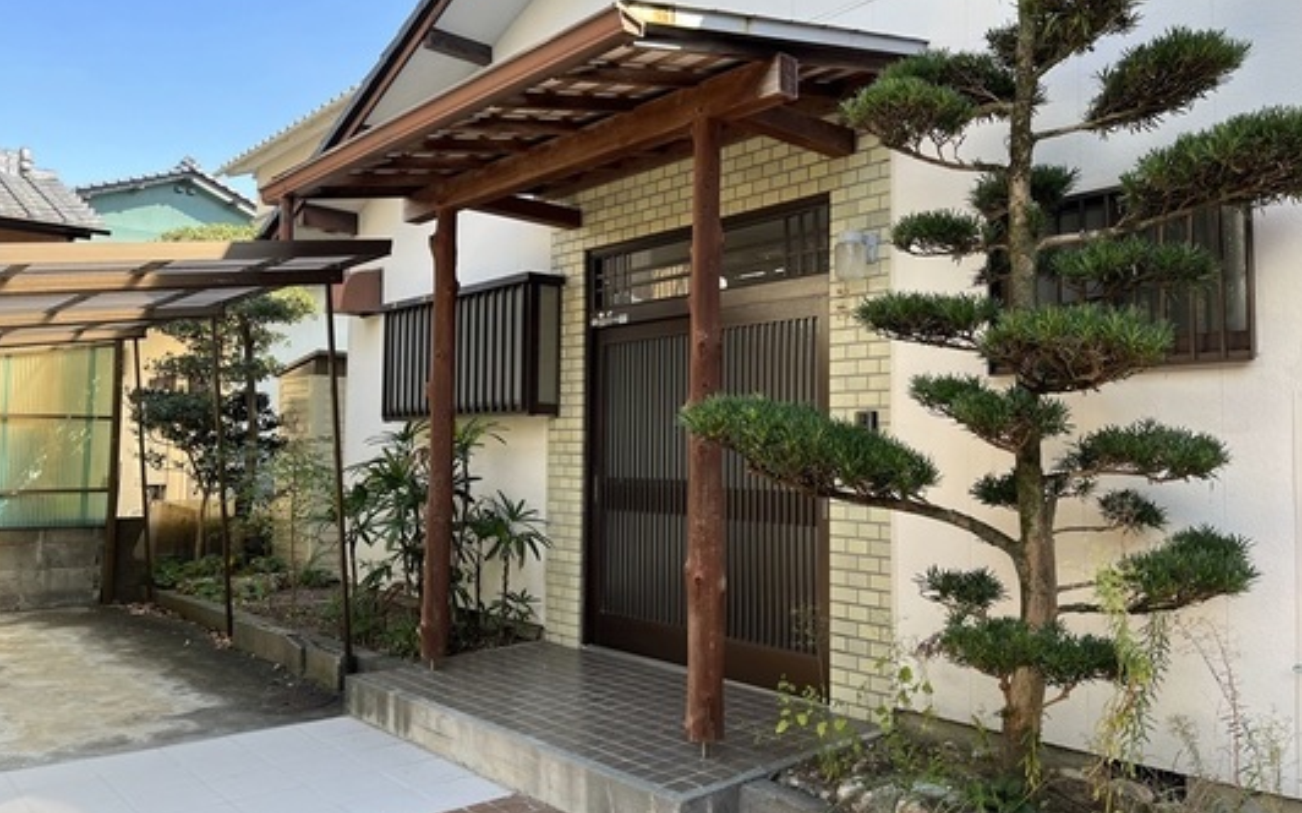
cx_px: 649
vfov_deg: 44.5
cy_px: 386
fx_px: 993
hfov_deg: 66.5
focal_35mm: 28
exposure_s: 1/352
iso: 50
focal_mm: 5.1
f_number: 1.6
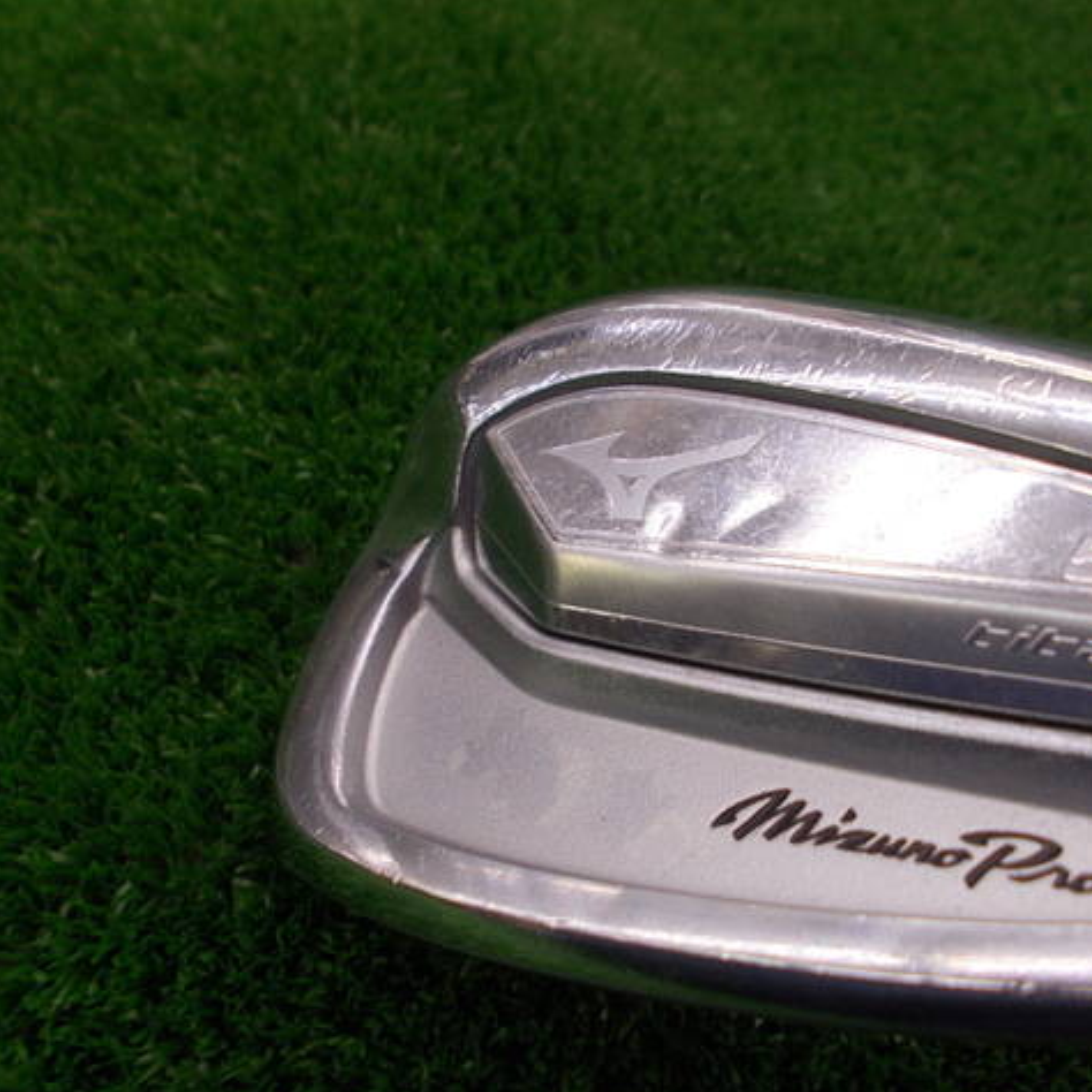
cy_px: 548
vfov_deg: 52.5
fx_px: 1106
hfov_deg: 52.0
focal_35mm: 31
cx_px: 682
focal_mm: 4.6
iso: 80
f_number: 3.2
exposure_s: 1/25
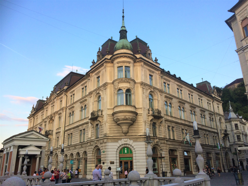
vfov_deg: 48.2
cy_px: 93
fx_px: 208
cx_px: 124
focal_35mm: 29
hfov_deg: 61.7
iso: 32
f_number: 2.2
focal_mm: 4.15
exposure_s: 1/318
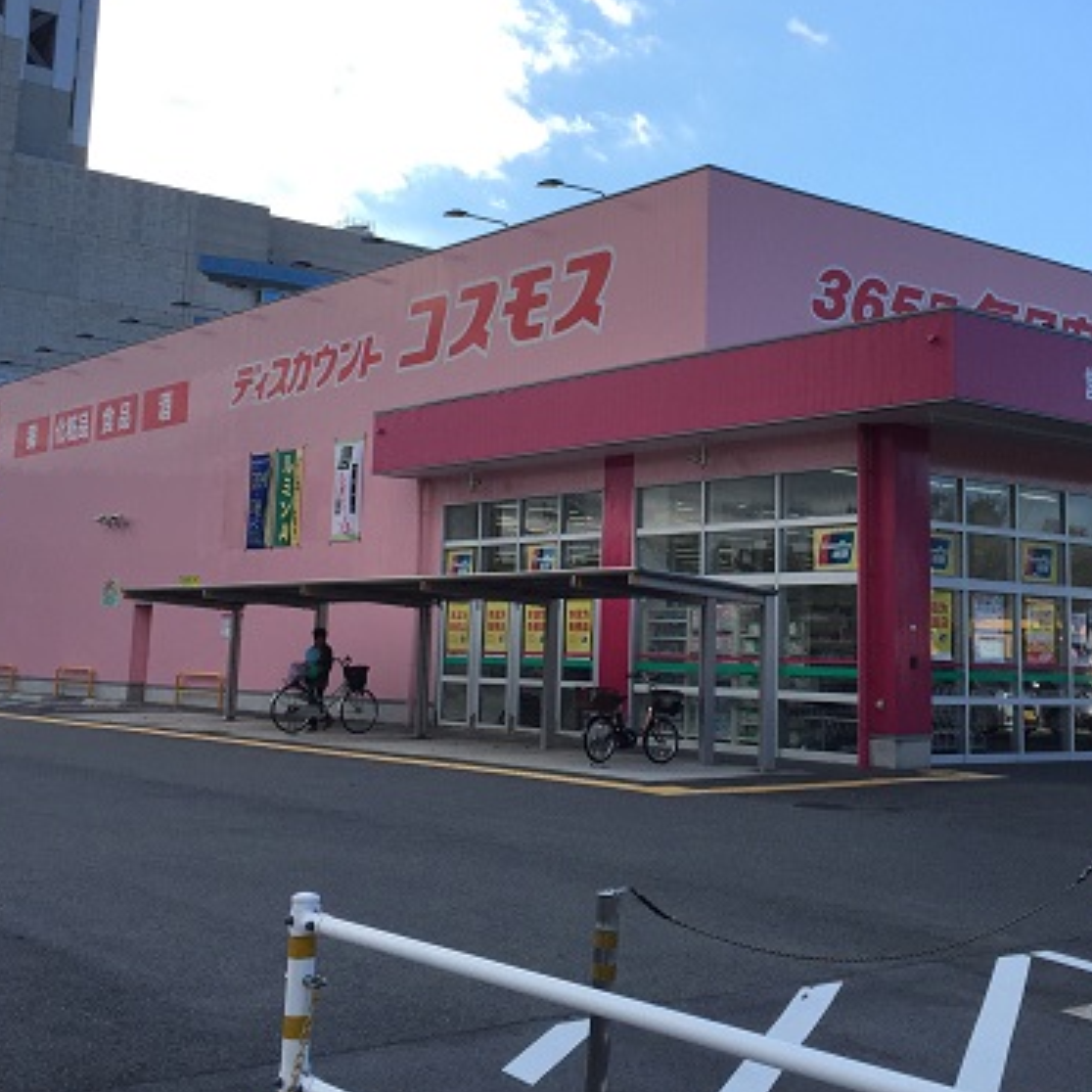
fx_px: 1606
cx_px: 636
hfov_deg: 37.5
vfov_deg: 37.3
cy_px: 396
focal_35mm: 45
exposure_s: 1/1721
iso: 32
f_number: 2.2
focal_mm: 4.15
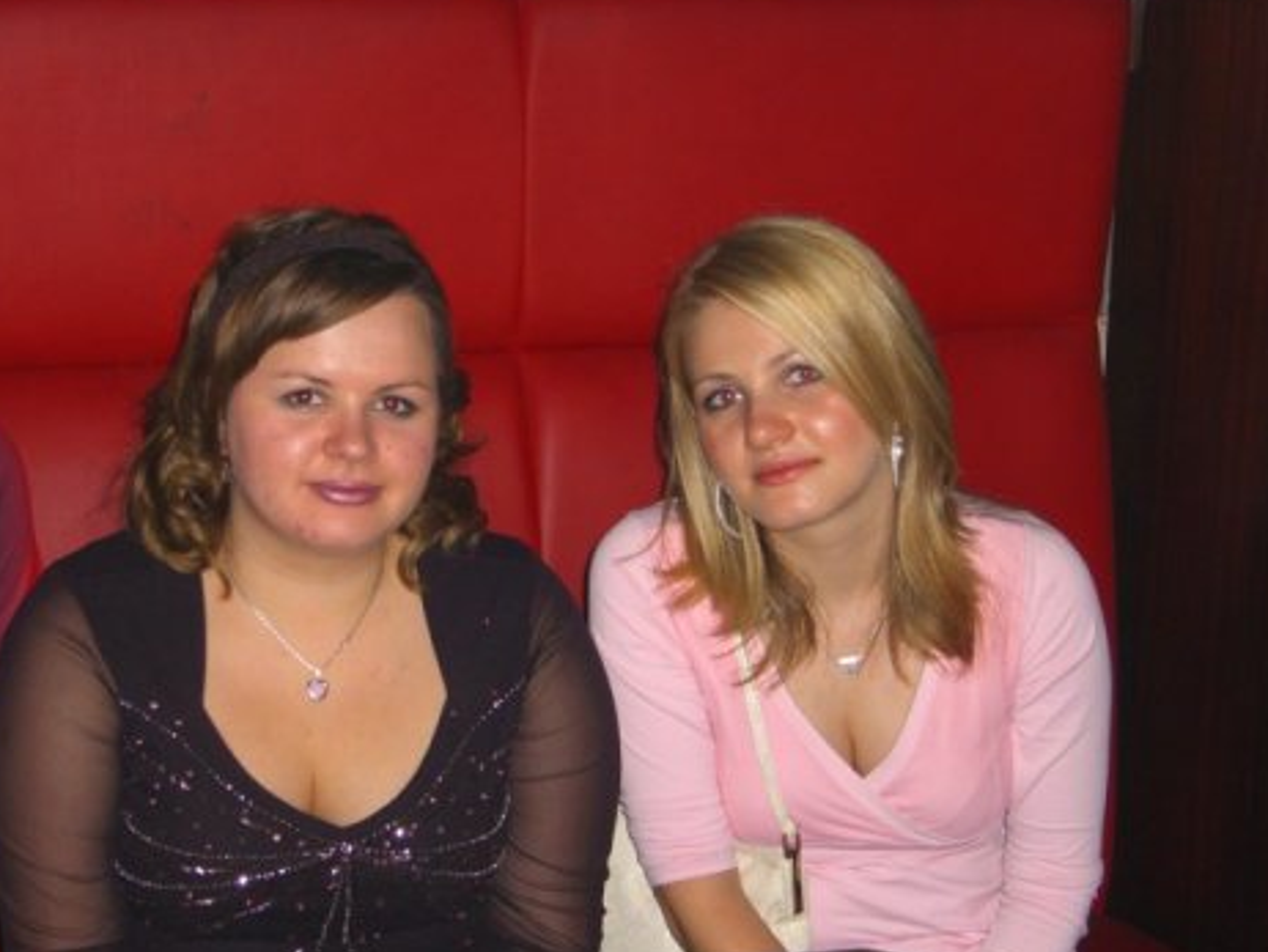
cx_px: 530
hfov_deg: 26.3
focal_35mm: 74
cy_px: 576
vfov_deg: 19.9
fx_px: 2712
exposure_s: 1/60
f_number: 3.6
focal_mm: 11.8
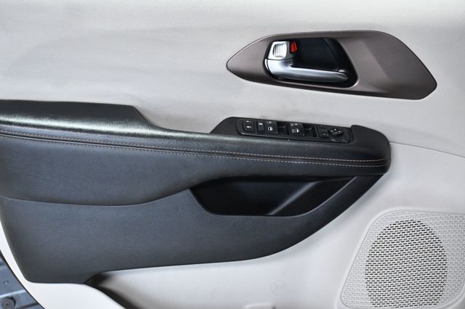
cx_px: 232
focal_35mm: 60
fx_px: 775
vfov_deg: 22.6
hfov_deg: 33.4
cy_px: 154
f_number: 5.6
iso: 2500
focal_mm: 40
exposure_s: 1/125
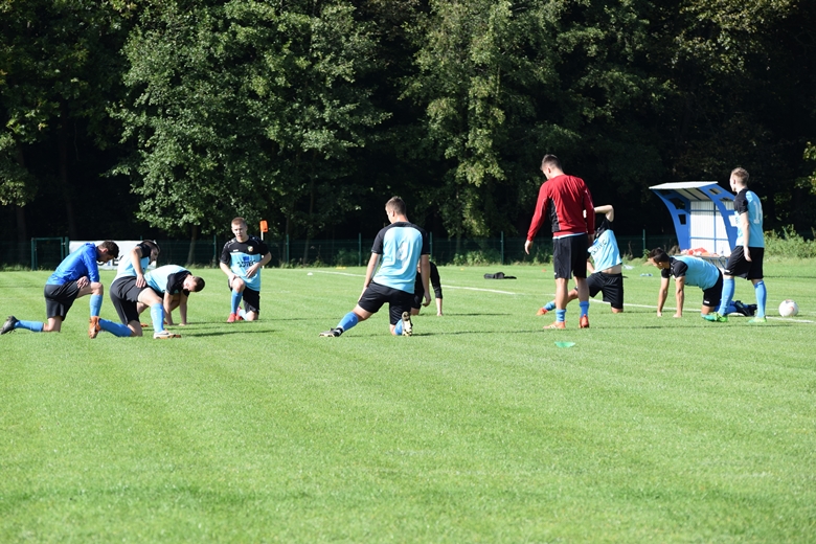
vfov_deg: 11.1
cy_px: 272
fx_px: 2788
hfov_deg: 16.7
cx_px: 408
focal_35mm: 123
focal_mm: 82
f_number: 5
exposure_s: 1/1250
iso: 400
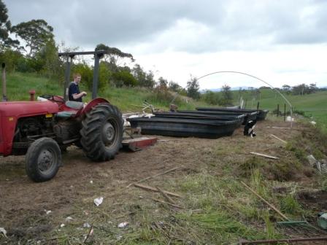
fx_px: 331
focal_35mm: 35
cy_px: 122
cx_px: 164
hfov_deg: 52.6
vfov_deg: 40.7
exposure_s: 1/250
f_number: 2.8
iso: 80
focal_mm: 5.2
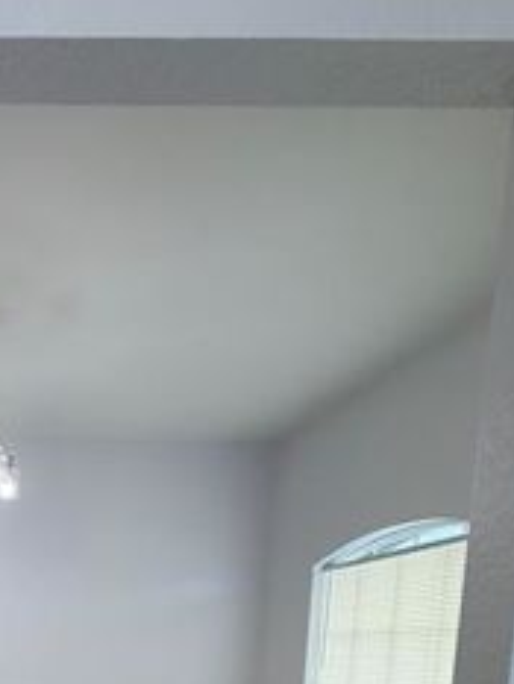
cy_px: 728
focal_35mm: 32
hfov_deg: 37.1
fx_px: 633
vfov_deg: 45.0
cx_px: -51
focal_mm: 2.22
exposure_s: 1/120
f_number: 2.2
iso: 100
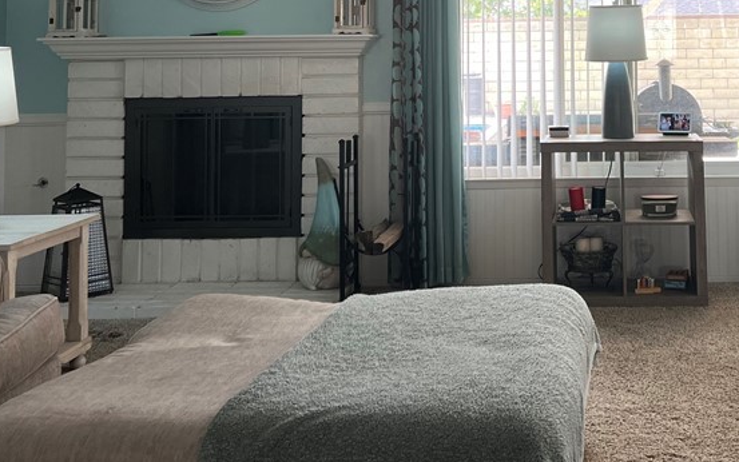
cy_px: -1
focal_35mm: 51
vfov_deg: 24.2
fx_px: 1027
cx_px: 580
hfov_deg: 38.2
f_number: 1.5
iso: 80
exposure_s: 1/120
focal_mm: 5.7
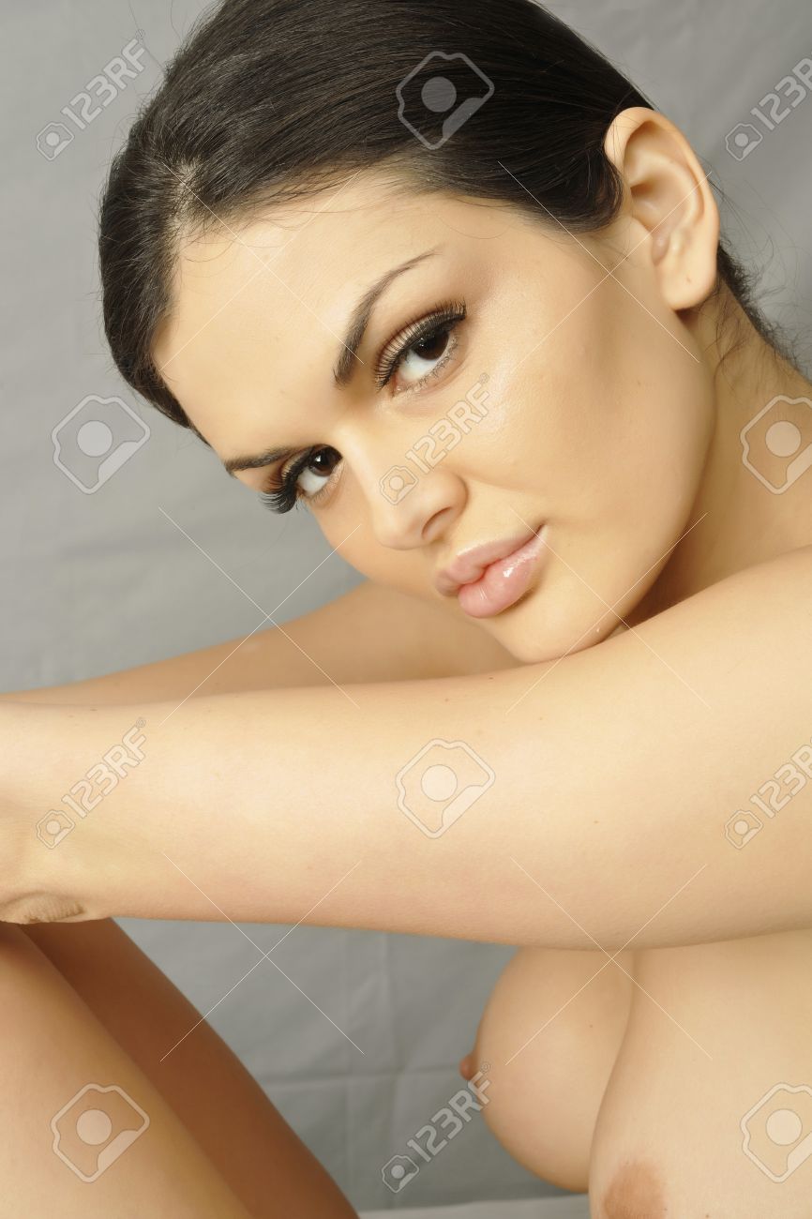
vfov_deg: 36.3
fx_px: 1862
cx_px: 406
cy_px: 610
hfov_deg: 24.6
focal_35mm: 55
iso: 100
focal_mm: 55
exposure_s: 1/100
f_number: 16
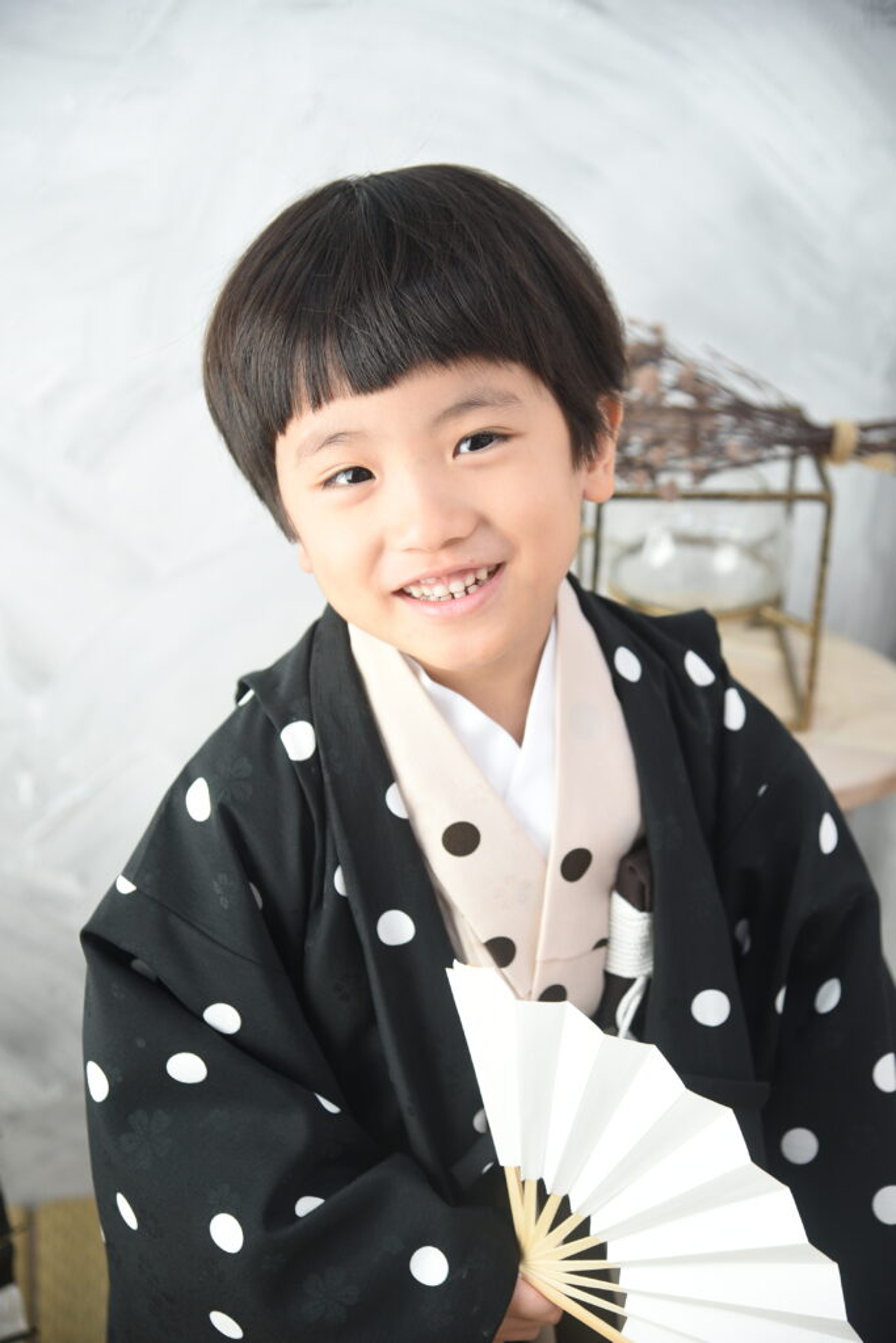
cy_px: 672
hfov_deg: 21.9
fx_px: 2314
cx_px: 448
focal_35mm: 62
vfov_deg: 32.4
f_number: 4
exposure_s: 1/160
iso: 500
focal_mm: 62
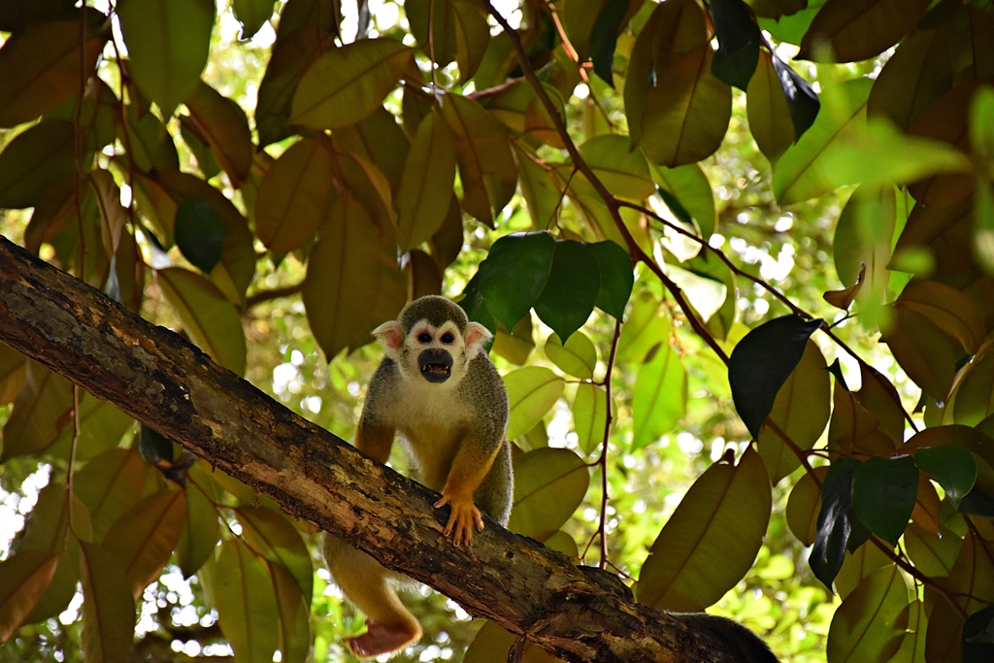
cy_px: 332
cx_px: 497
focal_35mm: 210
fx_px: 5799
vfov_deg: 6.5
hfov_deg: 9.8
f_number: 5.6
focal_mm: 140
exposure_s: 1/125
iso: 1600
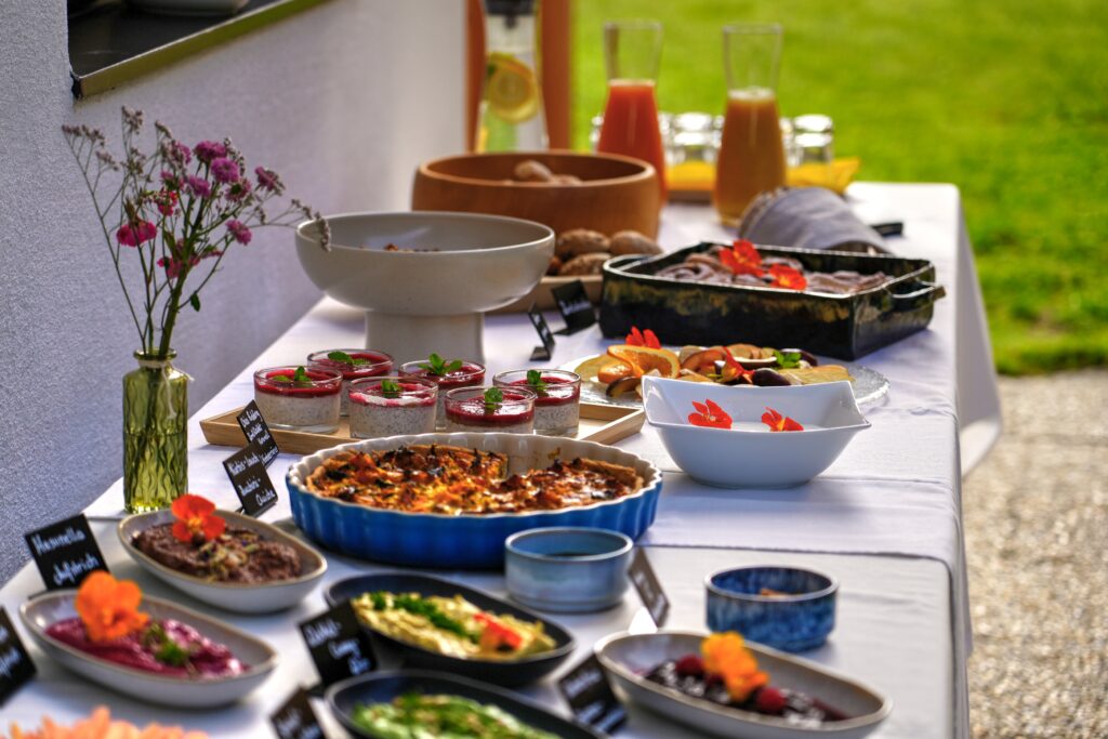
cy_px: 370
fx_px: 3232
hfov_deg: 19.5
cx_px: 554
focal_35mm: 105
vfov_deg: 13.0
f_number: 4
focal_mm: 105
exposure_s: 1/400
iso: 100
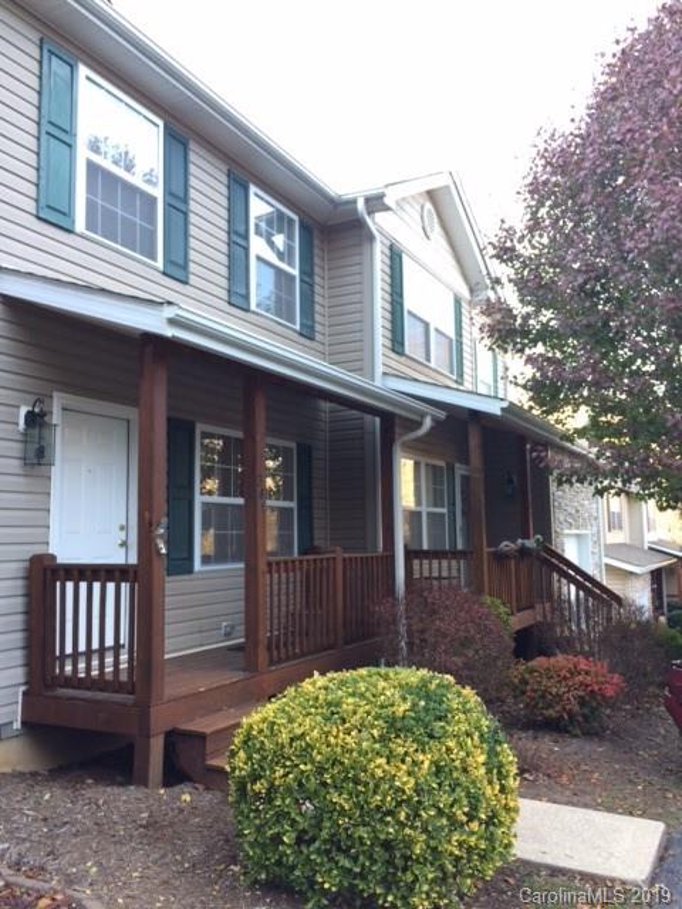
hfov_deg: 48.2
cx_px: 341
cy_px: 454
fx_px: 762
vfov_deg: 61.7
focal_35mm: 29
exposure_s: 1/60
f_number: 2.2
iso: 40
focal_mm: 4.15
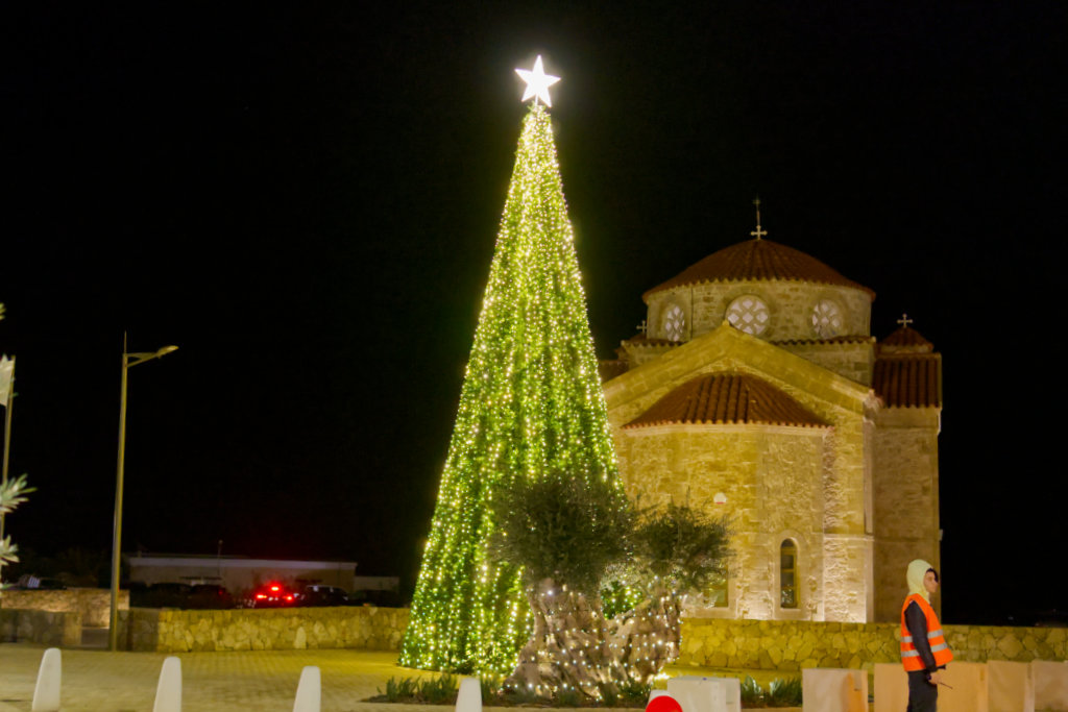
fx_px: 1335
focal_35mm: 45
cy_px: 356
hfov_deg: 43.6
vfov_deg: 29.9
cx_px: 534
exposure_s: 1/125
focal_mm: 30
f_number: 2
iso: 6400
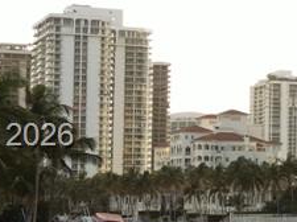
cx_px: 719
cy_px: 137
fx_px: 1465
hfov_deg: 10.1
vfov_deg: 8.7
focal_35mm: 171
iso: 100
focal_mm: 6.72
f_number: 1.7
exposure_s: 1/400
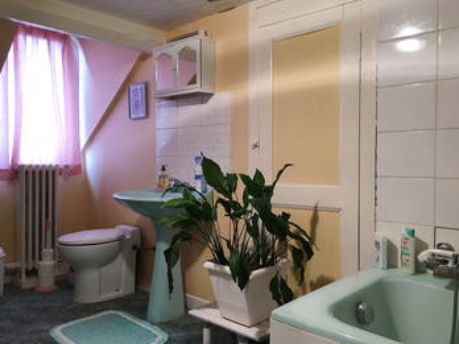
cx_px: 235
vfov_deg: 46.8
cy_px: 177
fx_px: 398
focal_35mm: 30
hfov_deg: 60.0
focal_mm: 4.15
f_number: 2.2
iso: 40
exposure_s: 1/17
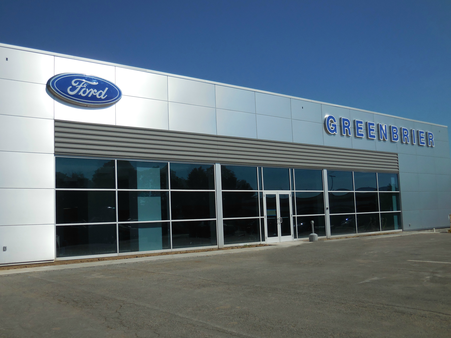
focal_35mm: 39
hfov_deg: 47.9
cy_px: 169
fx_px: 508
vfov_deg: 36.8
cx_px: 226
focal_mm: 7
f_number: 7.8
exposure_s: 1/800
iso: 125
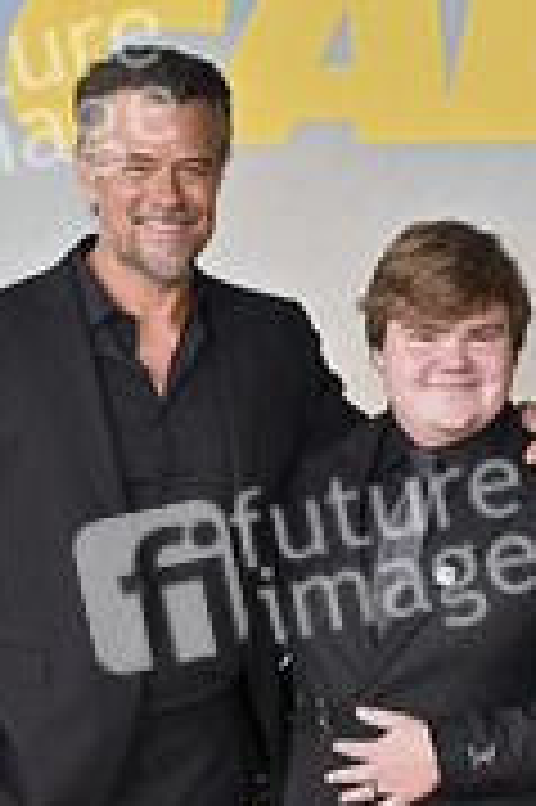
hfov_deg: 13.2
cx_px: 439
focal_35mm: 103
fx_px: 2305
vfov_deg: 19.3
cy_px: 792
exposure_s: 1/320
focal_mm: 46
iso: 3200
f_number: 3.5
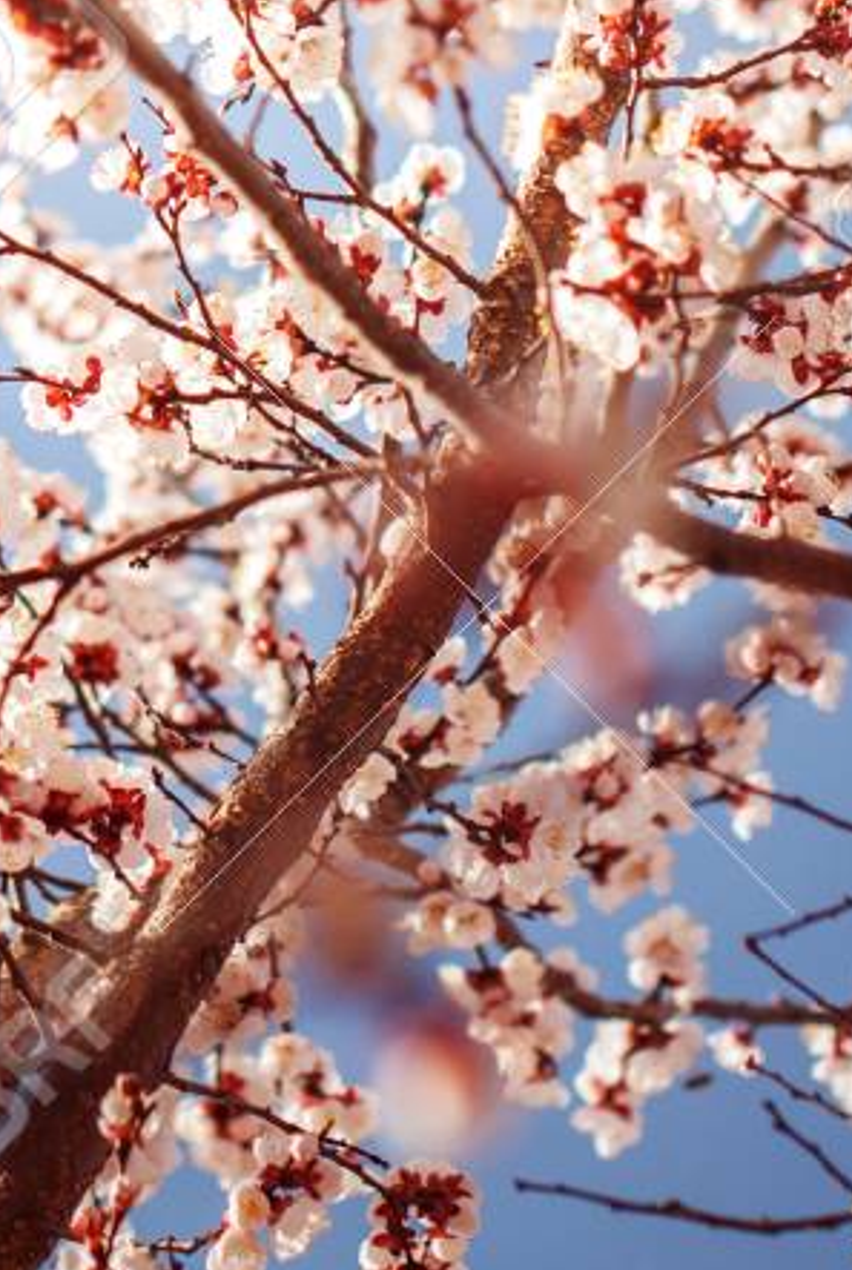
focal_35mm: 220
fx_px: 7779
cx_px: -138
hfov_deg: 6.2
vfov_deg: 9.2
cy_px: -462
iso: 100
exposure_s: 1/640
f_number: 3.2
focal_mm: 50
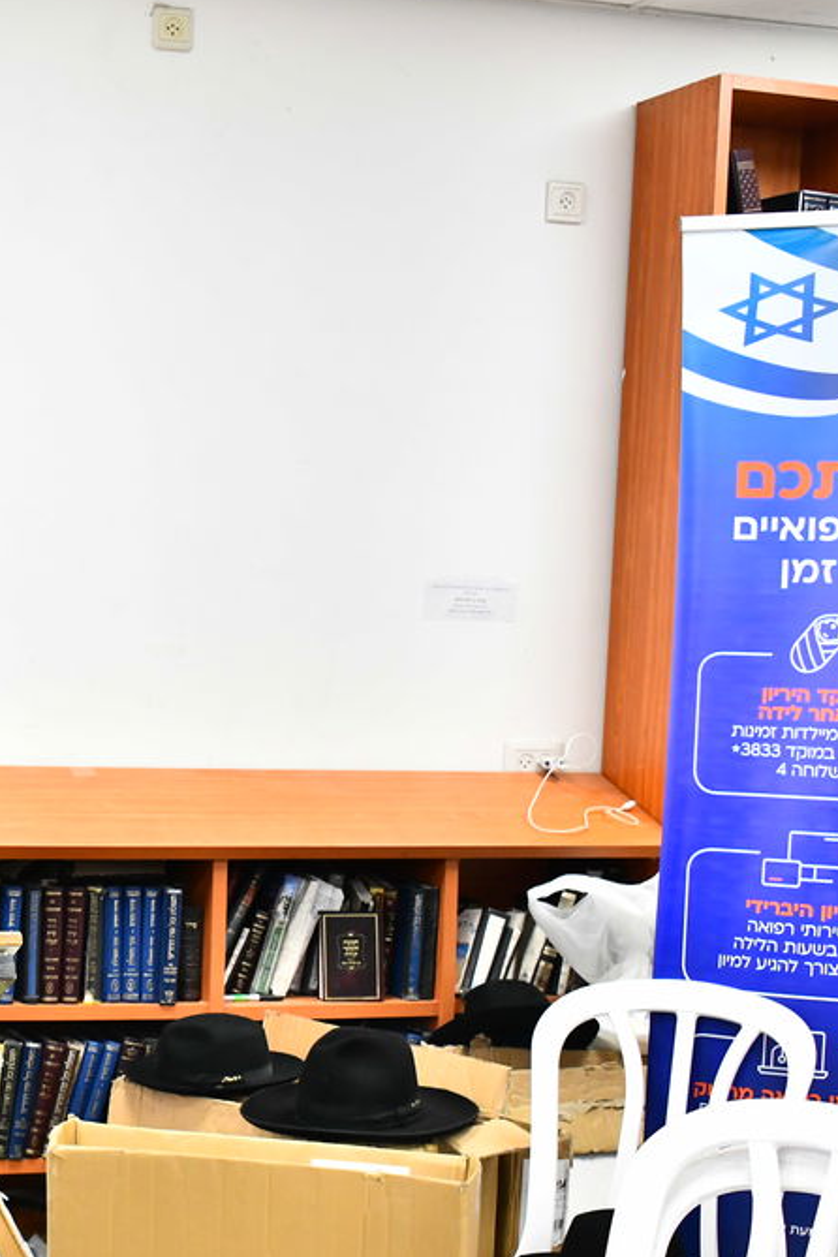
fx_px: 2339
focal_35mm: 67
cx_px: -73
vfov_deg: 30.0
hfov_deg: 19.5
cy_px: 773
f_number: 5.6
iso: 2500
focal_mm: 32
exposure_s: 1/100
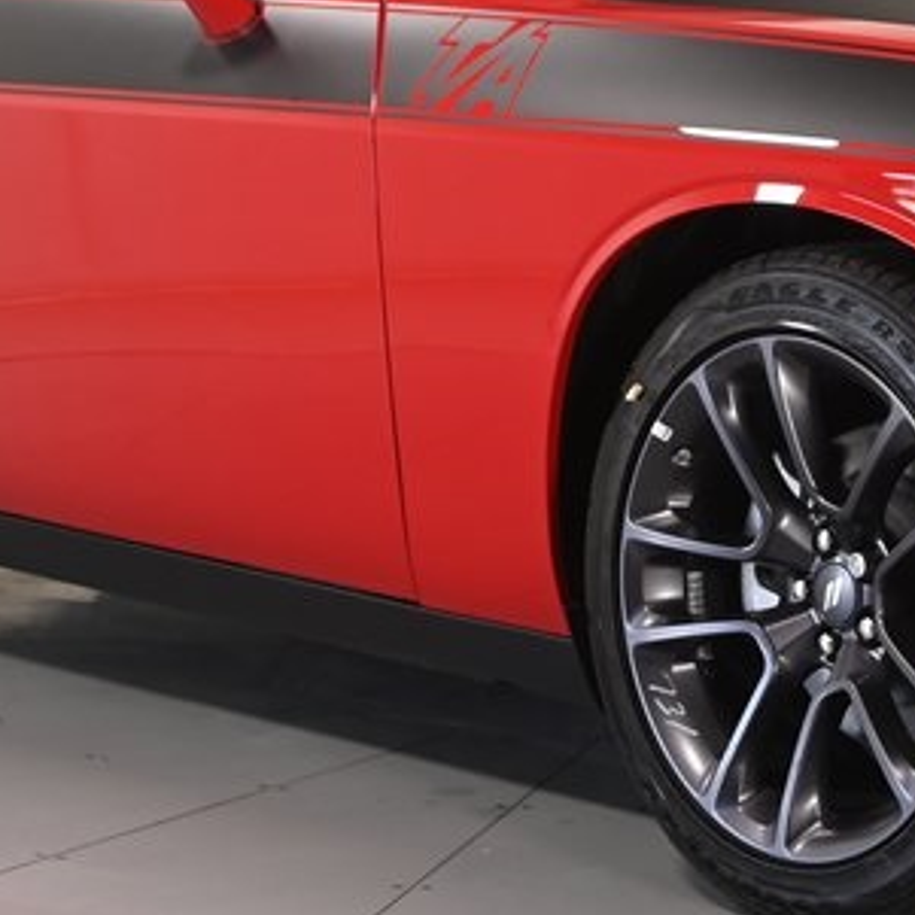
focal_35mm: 133
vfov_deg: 13.1
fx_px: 3977
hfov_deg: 13.0
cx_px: 863
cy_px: 378
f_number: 3.3
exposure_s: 1/160
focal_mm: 31
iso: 320
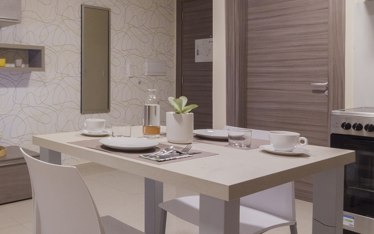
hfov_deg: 51.9
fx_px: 336
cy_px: 79
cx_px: 44
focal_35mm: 33
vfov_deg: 37.9
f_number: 14
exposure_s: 1/2.5
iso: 200
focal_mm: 12
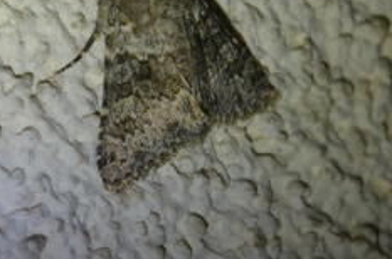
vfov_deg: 6.0
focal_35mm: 226
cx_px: 150
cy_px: 78
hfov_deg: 9.1
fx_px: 2458
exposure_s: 1/320
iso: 100
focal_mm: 55
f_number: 8
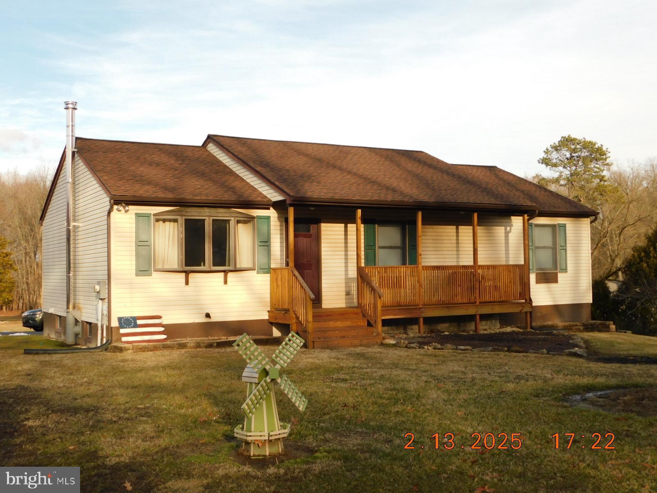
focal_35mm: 40
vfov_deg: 36.0
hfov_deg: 46.8
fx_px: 759
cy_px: 246
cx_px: 328
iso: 125
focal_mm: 7.1
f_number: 3.6
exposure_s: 1/400
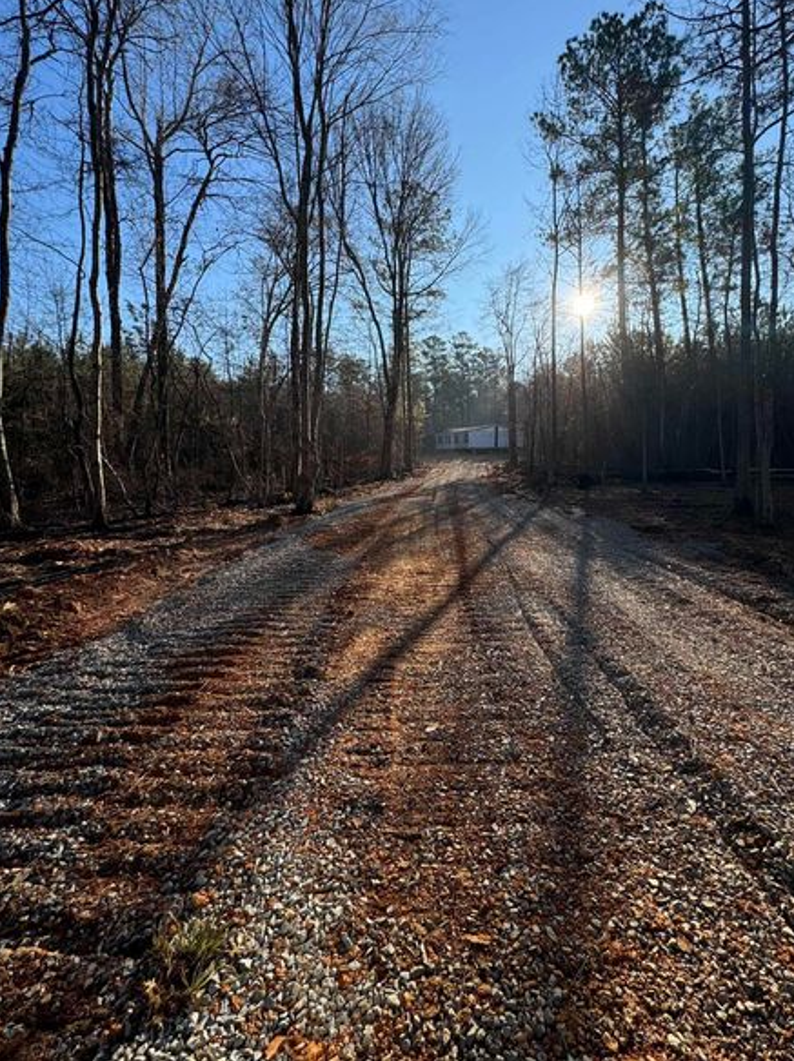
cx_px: 438
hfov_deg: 77.8
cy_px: 457
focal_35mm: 16
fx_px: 490
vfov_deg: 94.0
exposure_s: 1/980
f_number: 2.2
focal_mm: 2.22
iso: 40
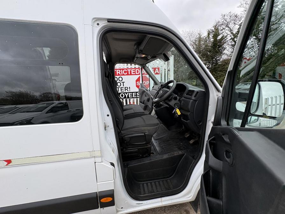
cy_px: 107
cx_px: 142
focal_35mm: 14
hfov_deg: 102.1
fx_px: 115
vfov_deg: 85.7
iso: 40
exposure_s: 1/375
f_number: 2.2
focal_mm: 2.22
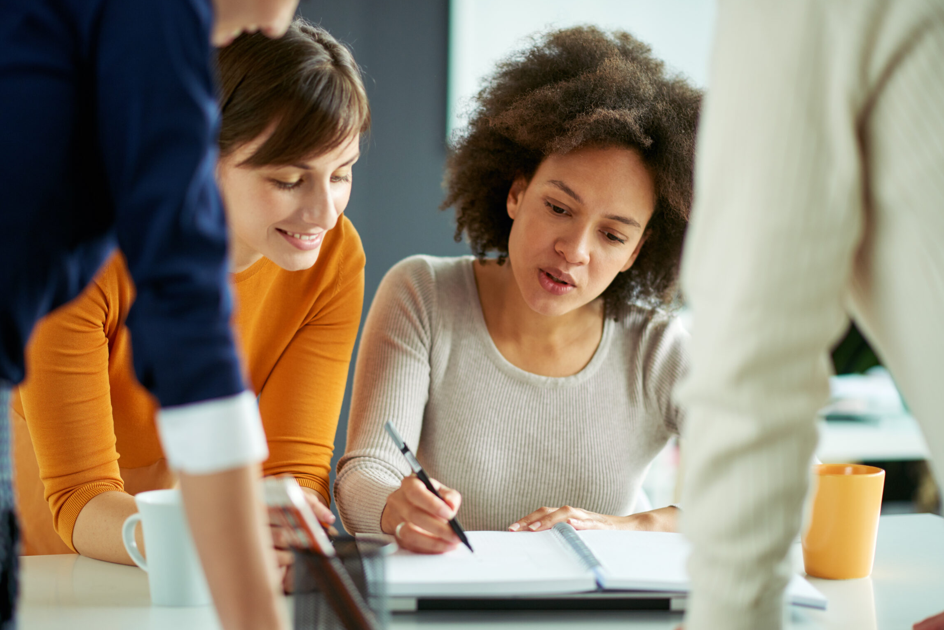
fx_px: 2492
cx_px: 431
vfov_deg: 14.4
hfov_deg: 21.4
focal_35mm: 95
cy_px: 343
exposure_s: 1/250
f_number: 1.8
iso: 250
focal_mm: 85
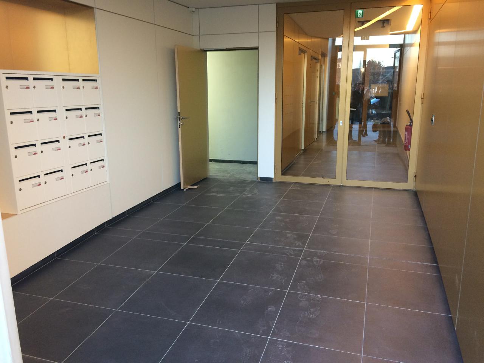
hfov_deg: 61.7
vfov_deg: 48.2
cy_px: 182
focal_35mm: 29
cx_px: 242
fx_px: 405
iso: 160
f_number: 2.2
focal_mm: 4.15
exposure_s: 1/33
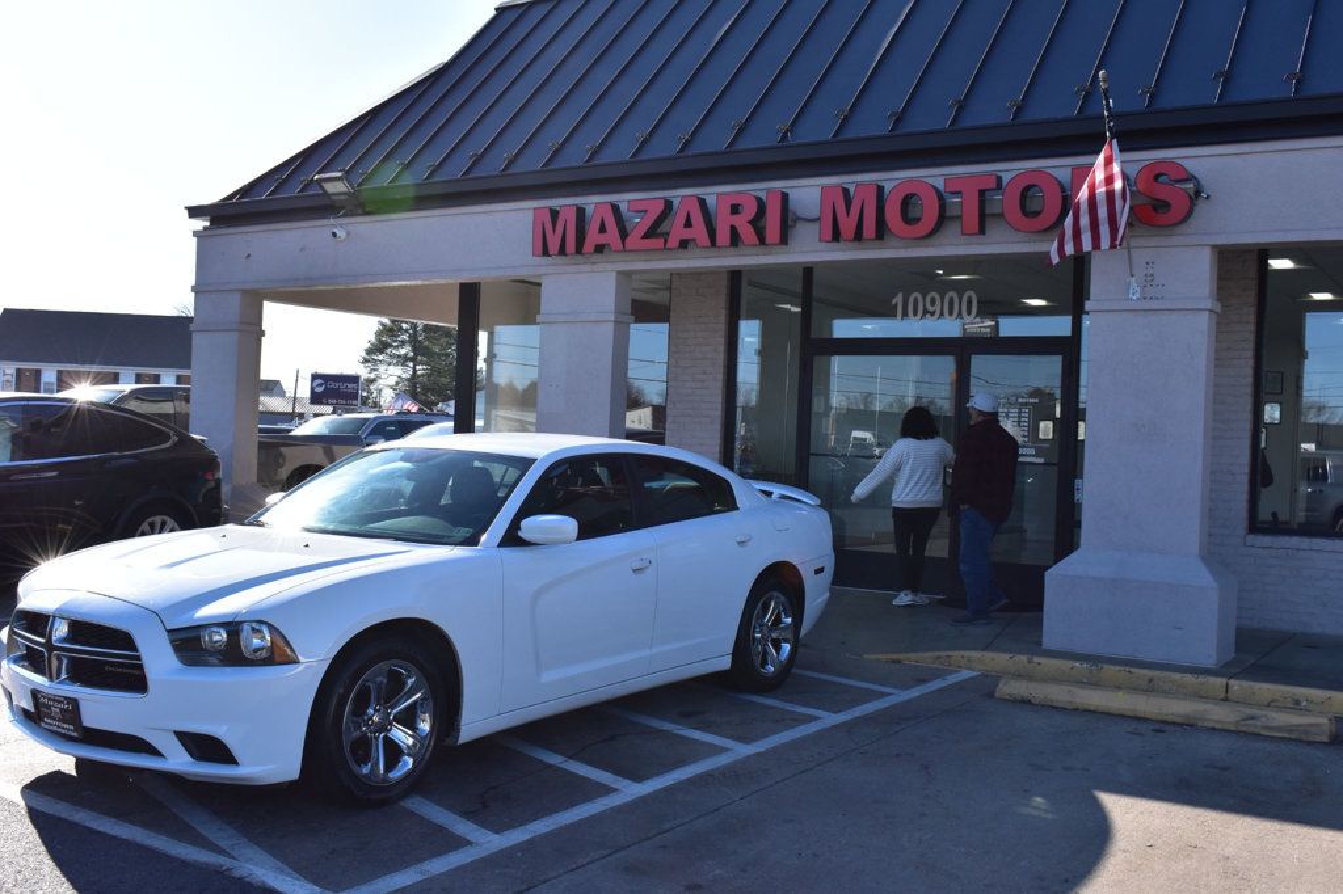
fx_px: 1342
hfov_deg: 53.1
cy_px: 447
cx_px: 672
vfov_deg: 36.8
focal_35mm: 36
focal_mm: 24
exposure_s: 1/400
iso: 400
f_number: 11
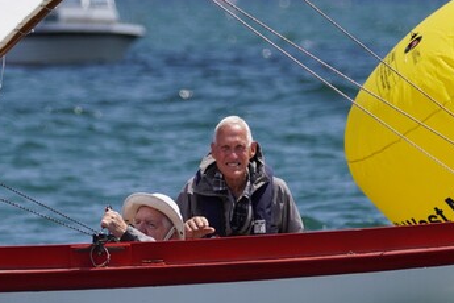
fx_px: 12045
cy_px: 200
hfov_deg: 2.2
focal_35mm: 955
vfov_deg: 1.4
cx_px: 153
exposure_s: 1/1250
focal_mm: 275
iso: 200
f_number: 5.6
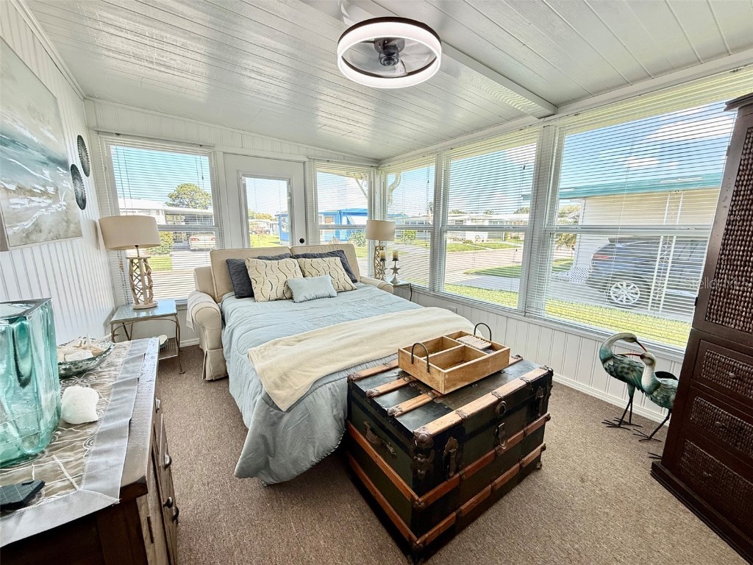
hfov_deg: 102.1
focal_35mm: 14
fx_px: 305
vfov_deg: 85.7
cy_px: 282
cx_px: 376
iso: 125
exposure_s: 1/99
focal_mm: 2.22
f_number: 2.2
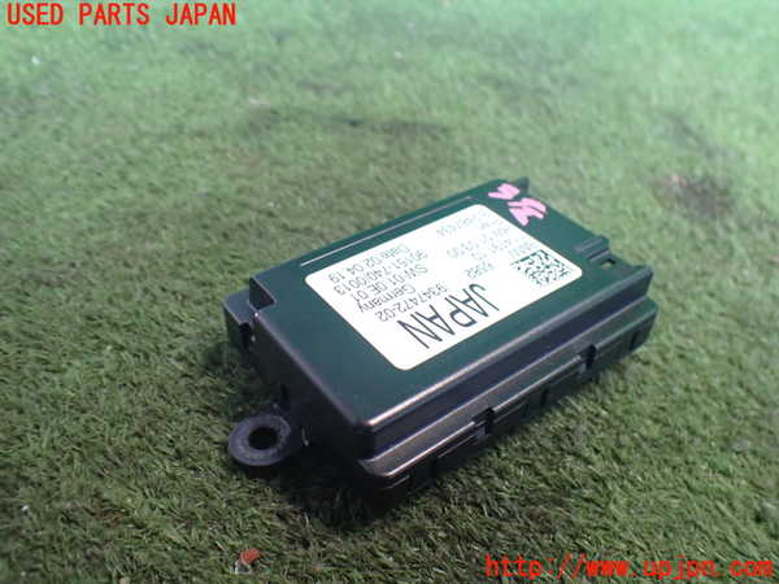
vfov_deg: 46.8
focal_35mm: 30
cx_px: 390
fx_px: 675
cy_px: 292
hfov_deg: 60.0
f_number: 2.3
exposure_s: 1/50
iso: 800
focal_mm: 5.4
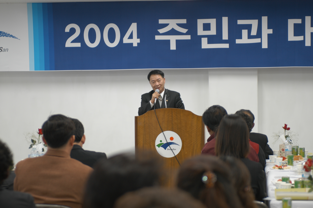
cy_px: 104
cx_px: 156
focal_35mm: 105
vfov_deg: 13.0
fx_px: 912
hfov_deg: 19.5
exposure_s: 1/30
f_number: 2.8
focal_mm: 70
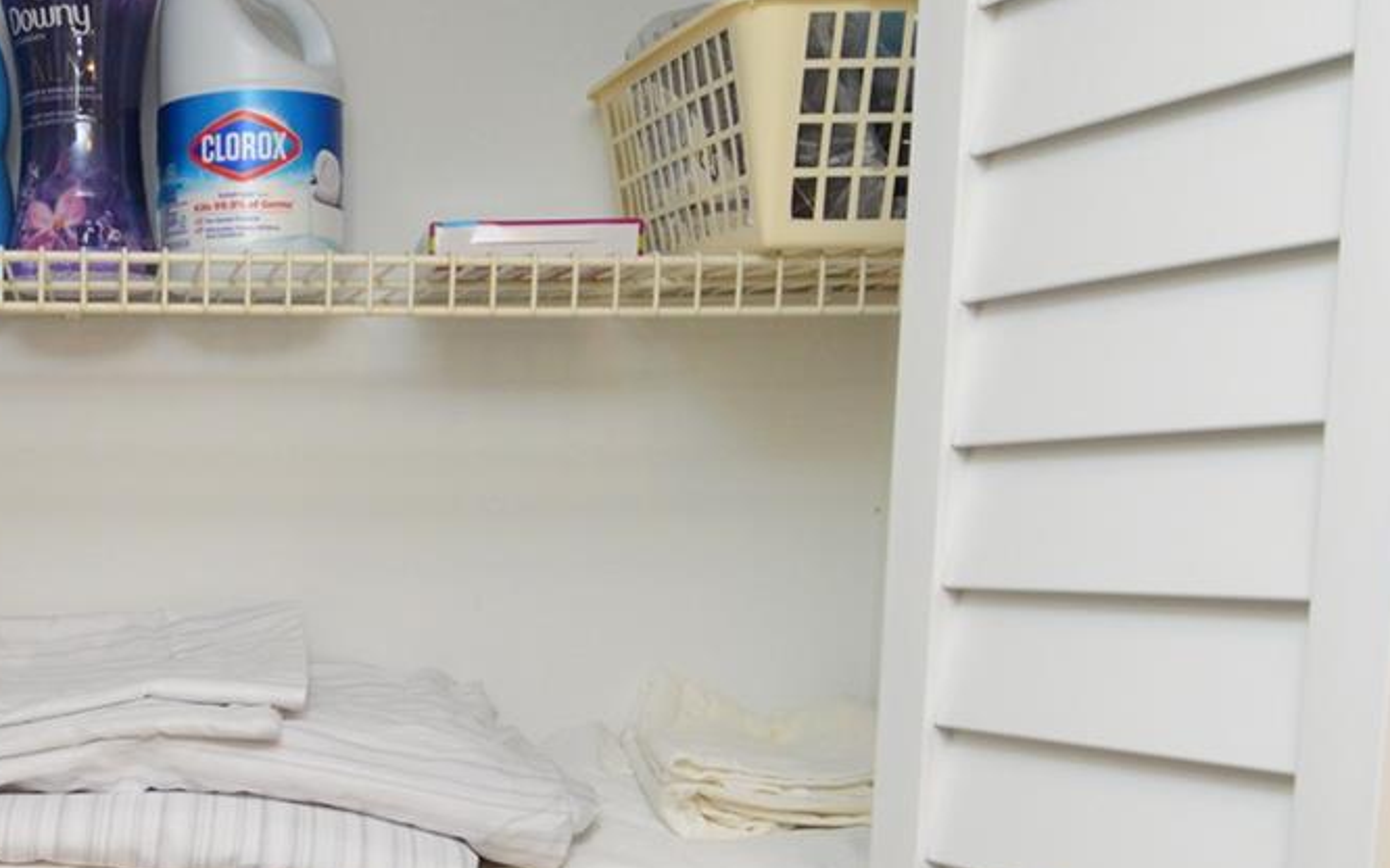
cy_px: 869
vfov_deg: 27.5
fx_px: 1667
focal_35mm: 44
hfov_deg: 40.8
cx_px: 69
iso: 400
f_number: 4
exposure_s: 1/60
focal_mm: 12
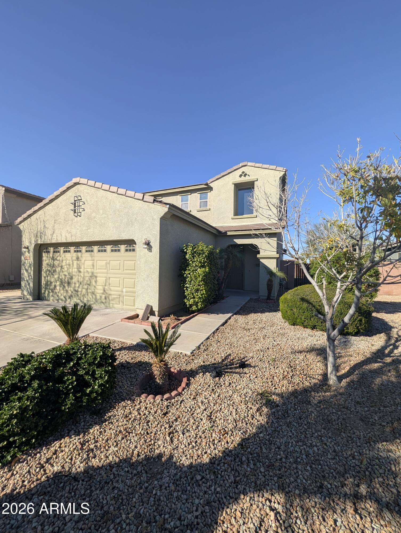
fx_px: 185
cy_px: 266
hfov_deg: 94.6
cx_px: 200
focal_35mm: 12
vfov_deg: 110.5
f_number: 1.7
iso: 51
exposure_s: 1/2786
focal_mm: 2.02
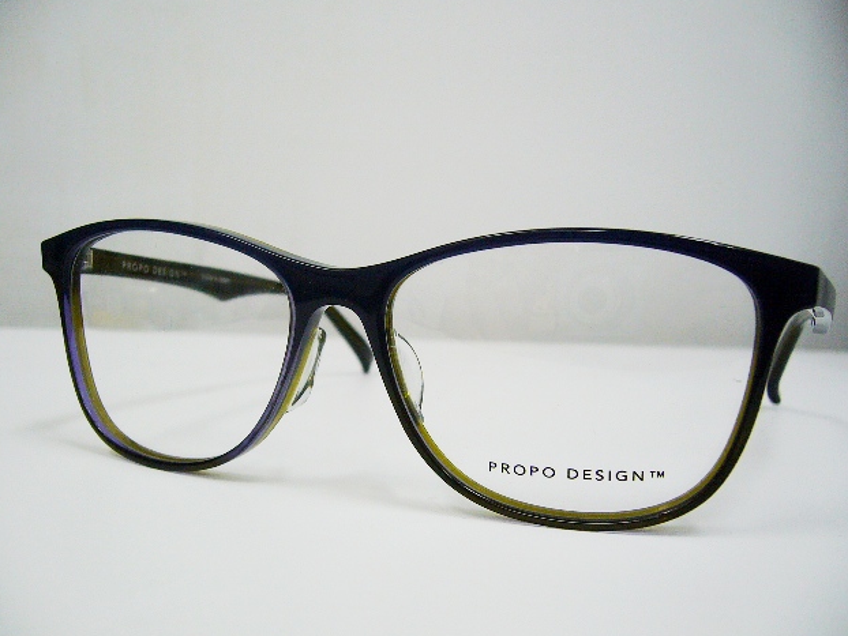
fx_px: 882
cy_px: 323
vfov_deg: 39.7
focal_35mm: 36
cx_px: 424
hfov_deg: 51.3
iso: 100
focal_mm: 5.8
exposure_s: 1/50
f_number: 2.8
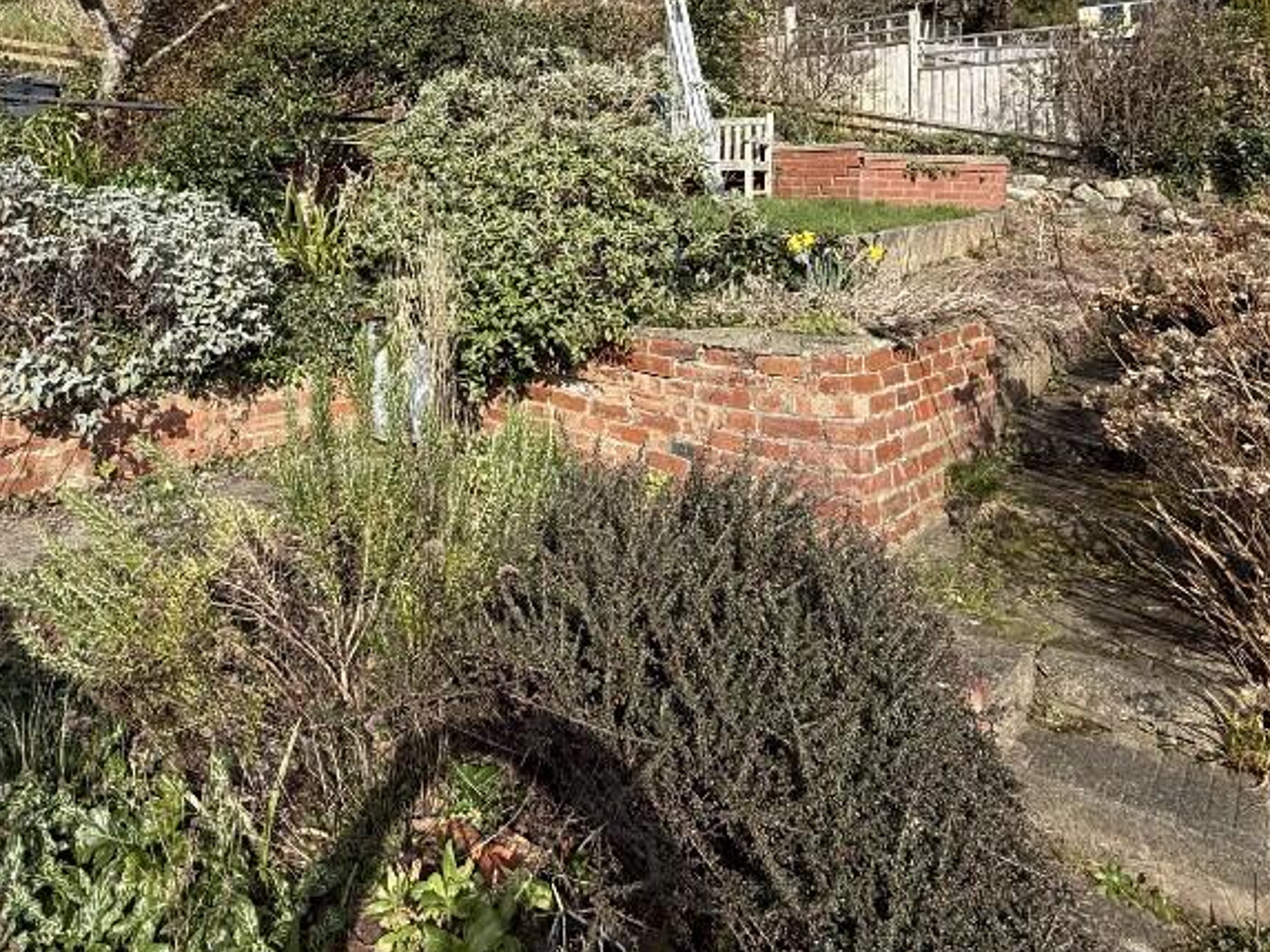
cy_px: 128
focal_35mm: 25
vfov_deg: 49.9
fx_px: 917
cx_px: 445
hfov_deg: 67.8
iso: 50
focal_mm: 2.22
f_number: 2.2
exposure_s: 1/1068
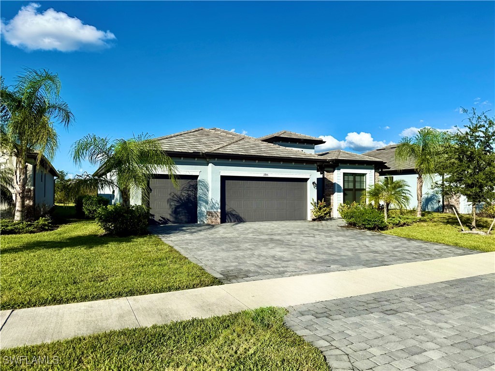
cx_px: 248
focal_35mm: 24
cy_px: 186
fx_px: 343
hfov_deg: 71.6
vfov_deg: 56.8
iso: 80
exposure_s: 1/6711
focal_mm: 6.76
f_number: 1.78
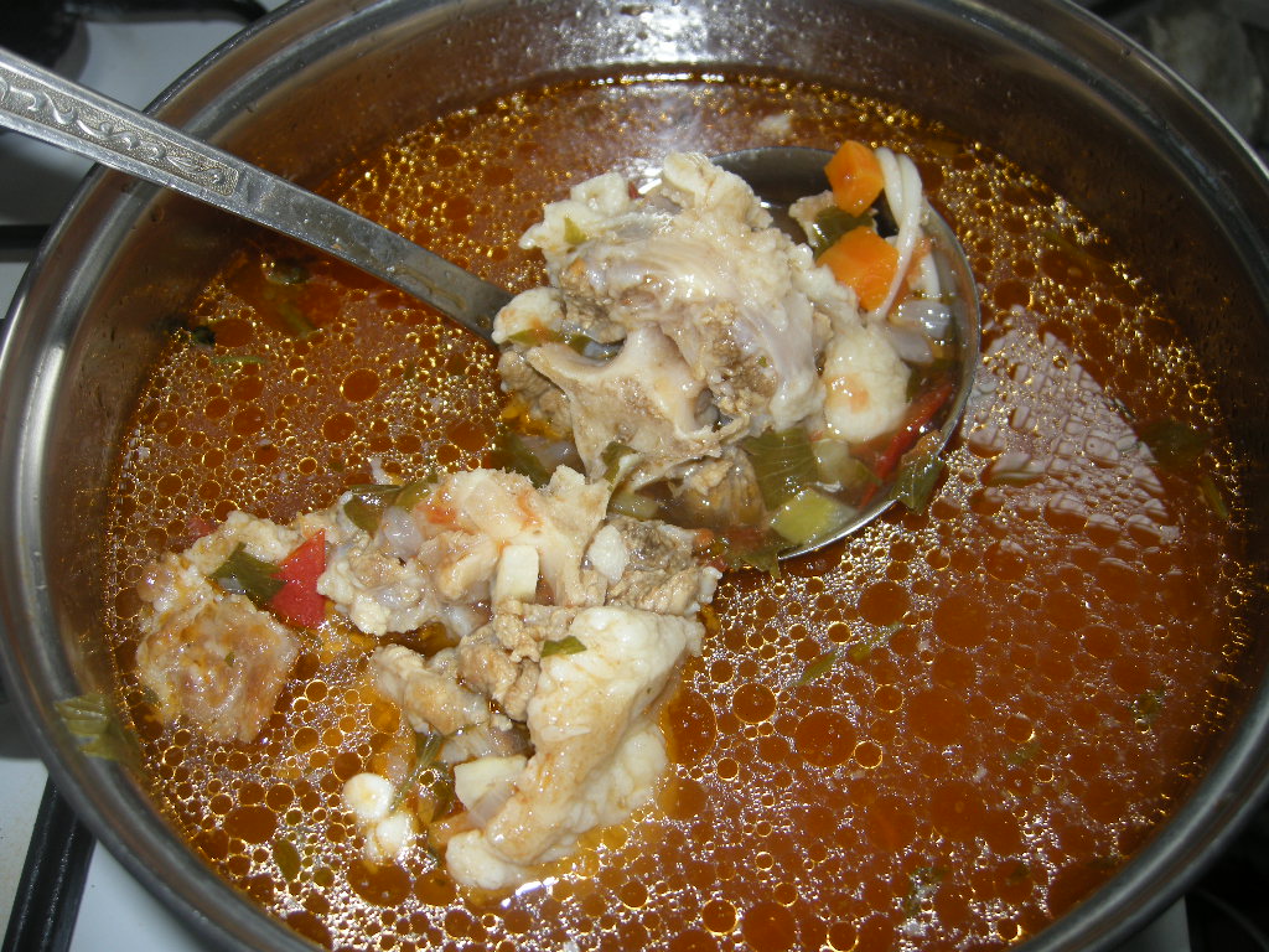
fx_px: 1283
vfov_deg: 40.7
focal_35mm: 35
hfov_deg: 52.6
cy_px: 476
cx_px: 634
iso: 64
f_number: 2.7
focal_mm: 7.5
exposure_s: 1/30
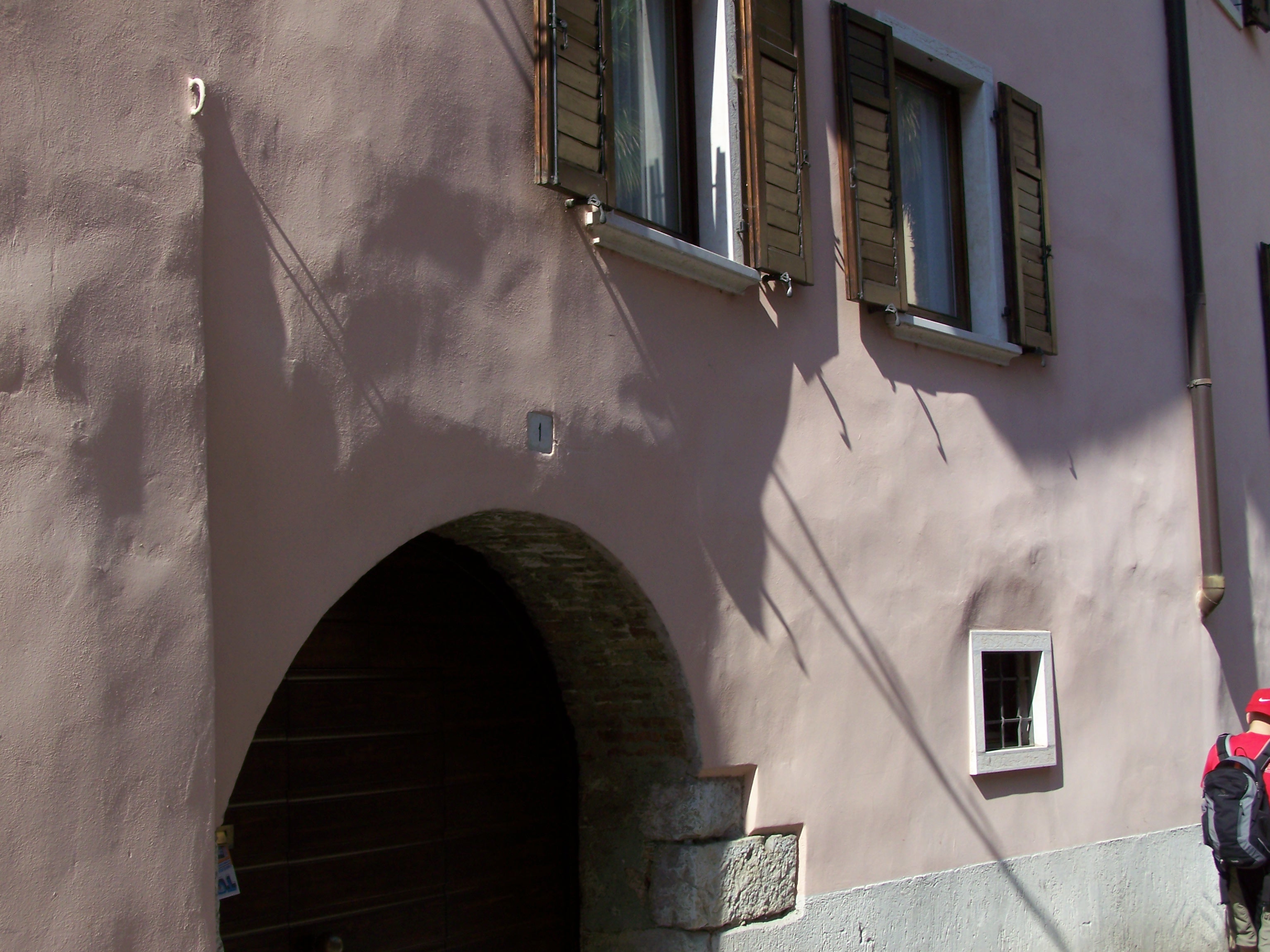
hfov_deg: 37.5
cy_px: 476
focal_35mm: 51
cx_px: 635
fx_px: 1871
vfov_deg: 28.6
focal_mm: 8.5
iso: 64
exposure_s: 1/400
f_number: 4
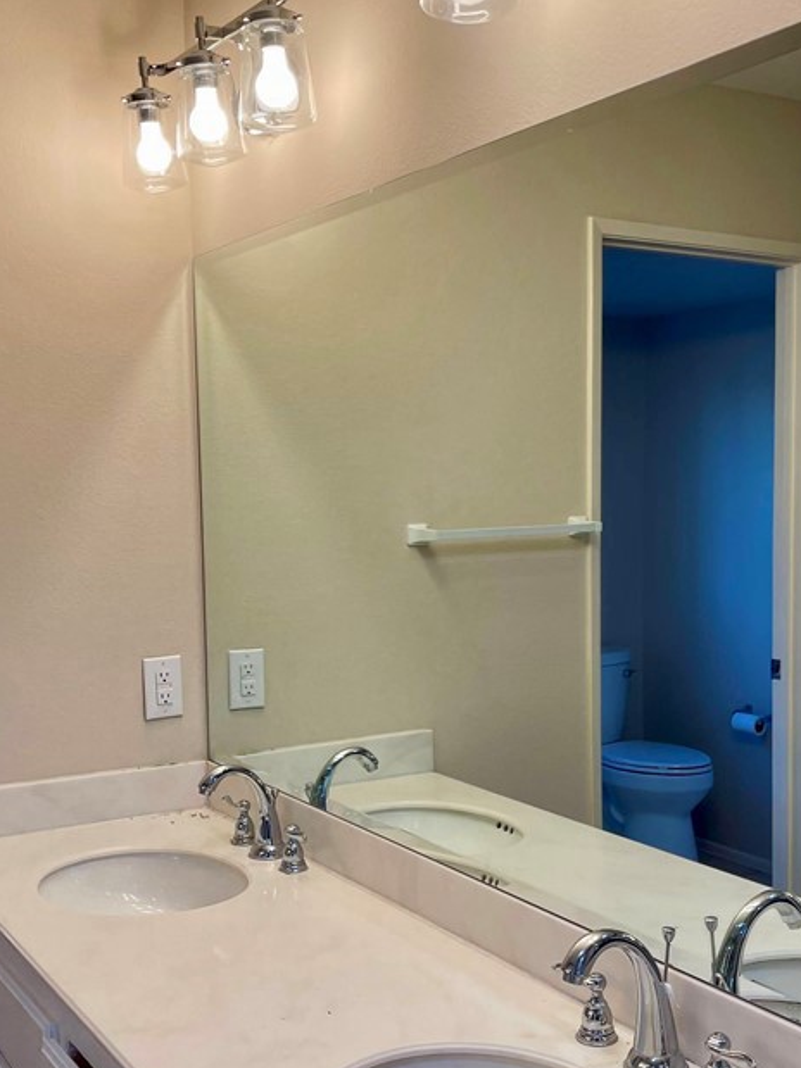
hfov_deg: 33.6
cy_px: 590
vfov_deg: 43.8
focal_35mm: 43
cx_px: 437
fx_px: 1327
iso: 32
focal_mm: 5.1
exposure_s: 1/154
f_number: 1.6
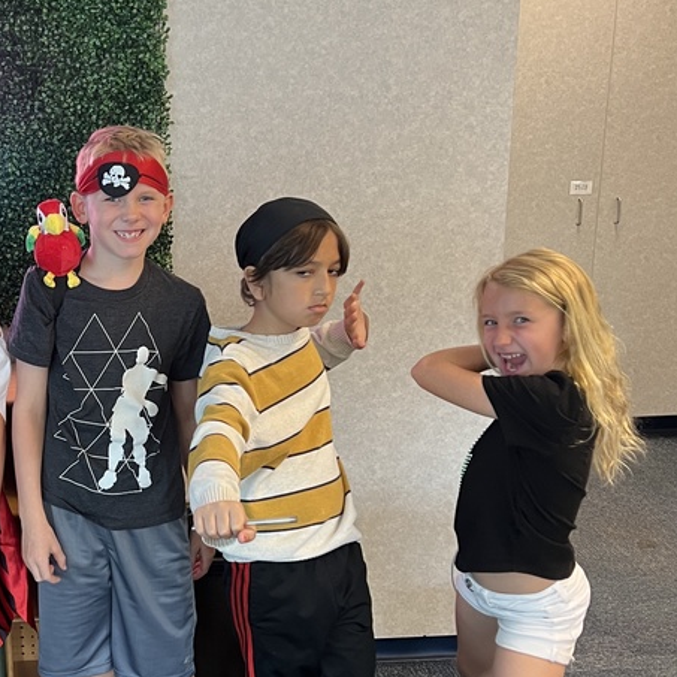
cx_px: 114
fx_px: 1151
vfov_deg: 32.5
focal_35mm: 52
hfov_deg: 31.7
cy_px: 444
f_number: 1.5
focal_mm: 5.7
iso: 250
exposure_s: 1/41
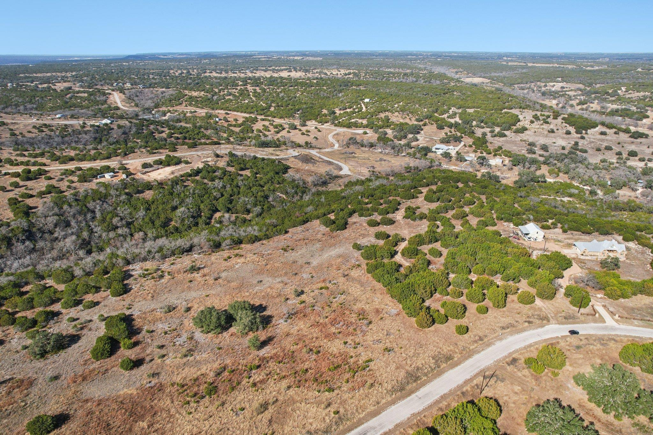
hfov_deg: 78.6
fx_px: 399
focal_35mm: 22
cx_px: 326
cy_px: 218
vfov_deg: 57.2
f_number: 2.8
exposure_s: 1/2000
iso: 130
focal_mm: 8.4
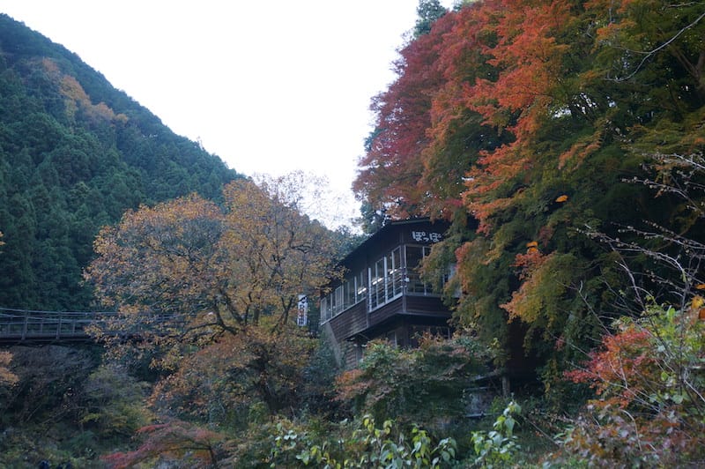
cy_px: 234
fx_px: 675
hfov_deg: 55.1
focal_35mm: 34
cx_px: 352
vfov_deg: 38.3
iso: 100
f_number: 5
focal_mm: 23
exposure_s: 1/80
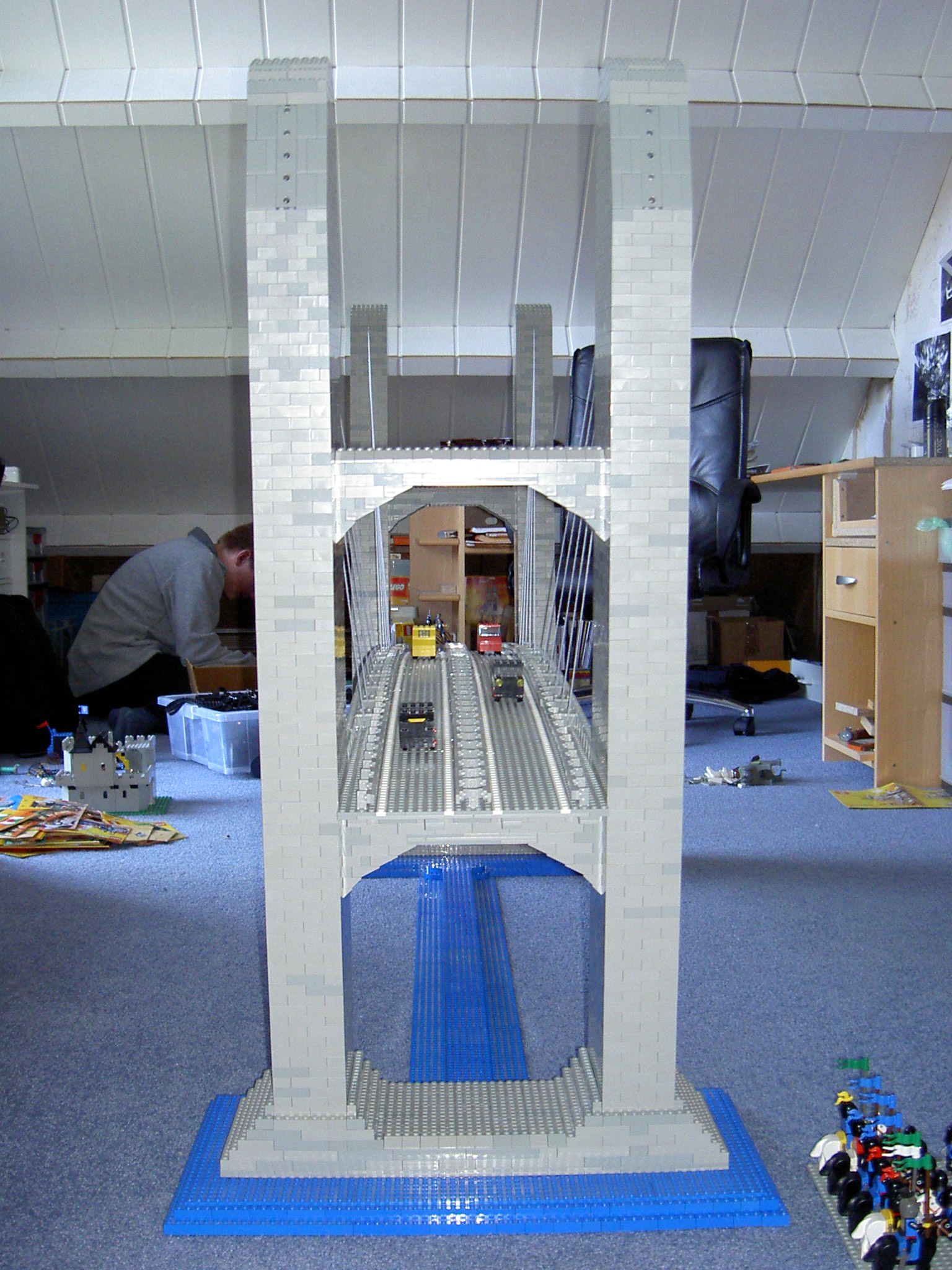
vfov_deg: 47.9
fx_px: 1430
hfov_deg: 36.8
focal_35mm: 39
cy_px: 635
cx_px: 476
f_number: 2.8
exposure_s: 1/59.5
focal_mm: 8
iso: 100
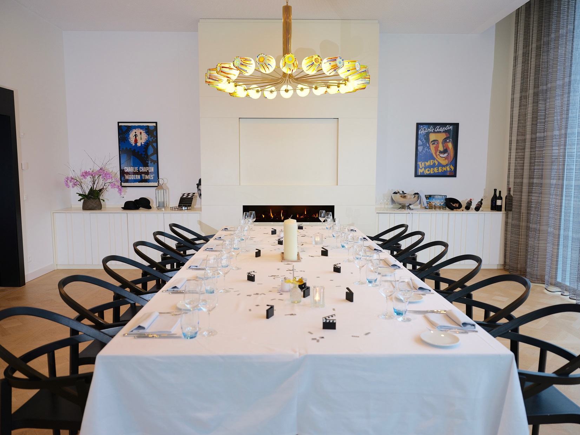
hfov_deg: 67.3
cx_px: 290
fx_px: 436
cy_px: 218
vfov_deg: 53.1
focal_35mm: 26
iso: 640
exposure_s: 1/60
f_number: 4
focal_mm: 33.2
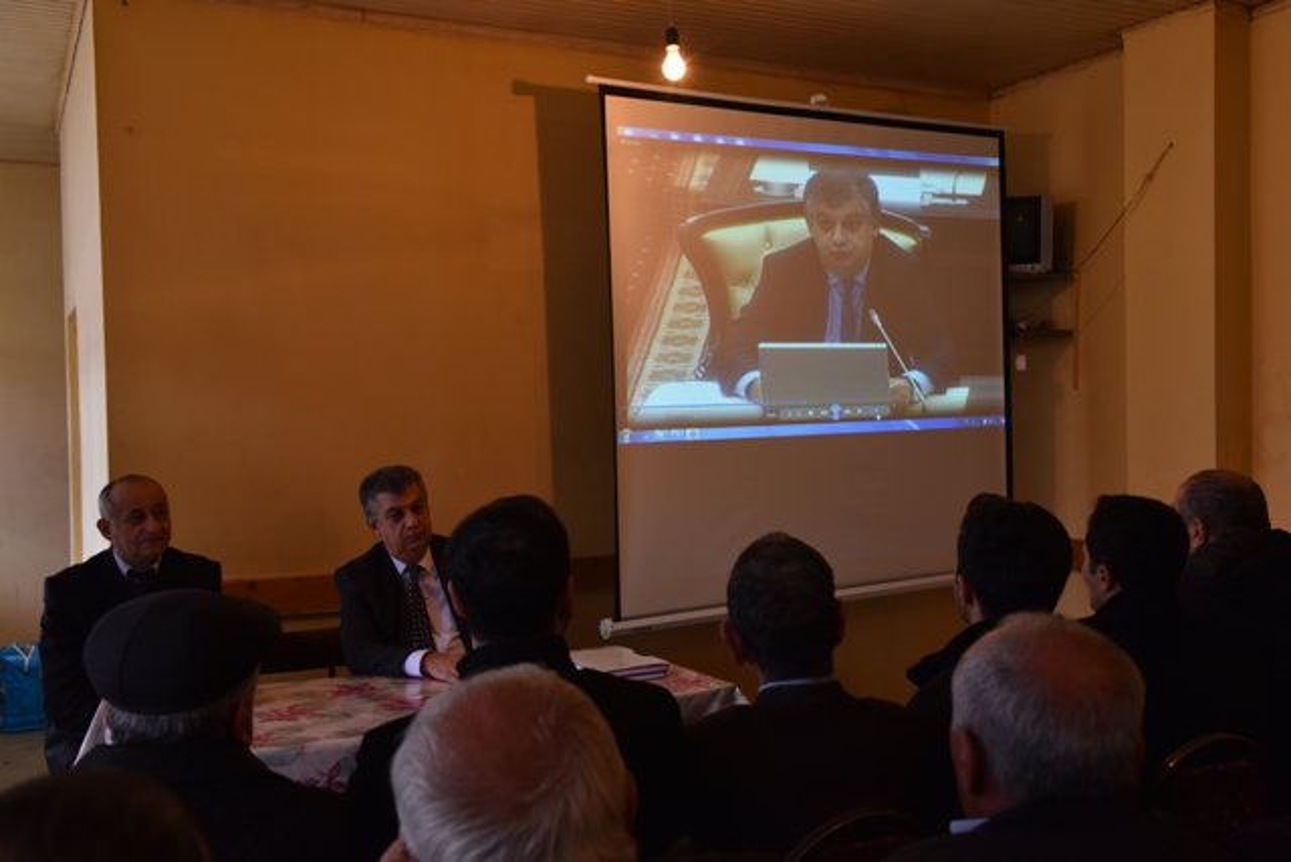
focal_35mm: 36
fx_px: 1291
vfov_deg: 36.9
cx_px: 646
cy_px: 431
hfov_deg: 53.1
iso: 800
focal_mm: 36
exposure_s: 1/50
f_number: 6.3
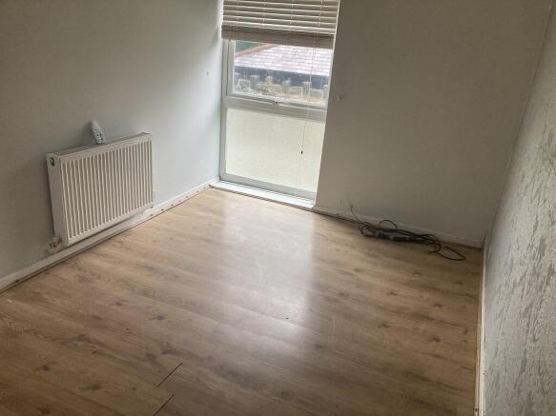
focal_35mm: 28
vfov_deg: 49.7
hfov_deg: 63.5
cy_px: 208
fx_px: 450
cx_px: 278
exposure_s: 1/121
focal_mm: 3.99
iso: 80
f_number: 1.8
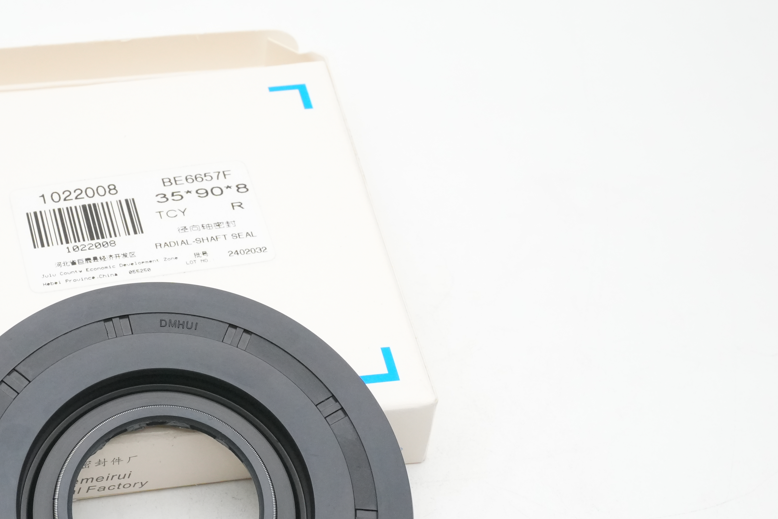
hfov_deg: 25.4
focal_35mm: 79
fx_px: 1707
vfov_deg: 17.2
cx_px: 211
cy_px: 398
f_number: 11
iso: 2500
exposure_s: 1/160
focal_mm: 32
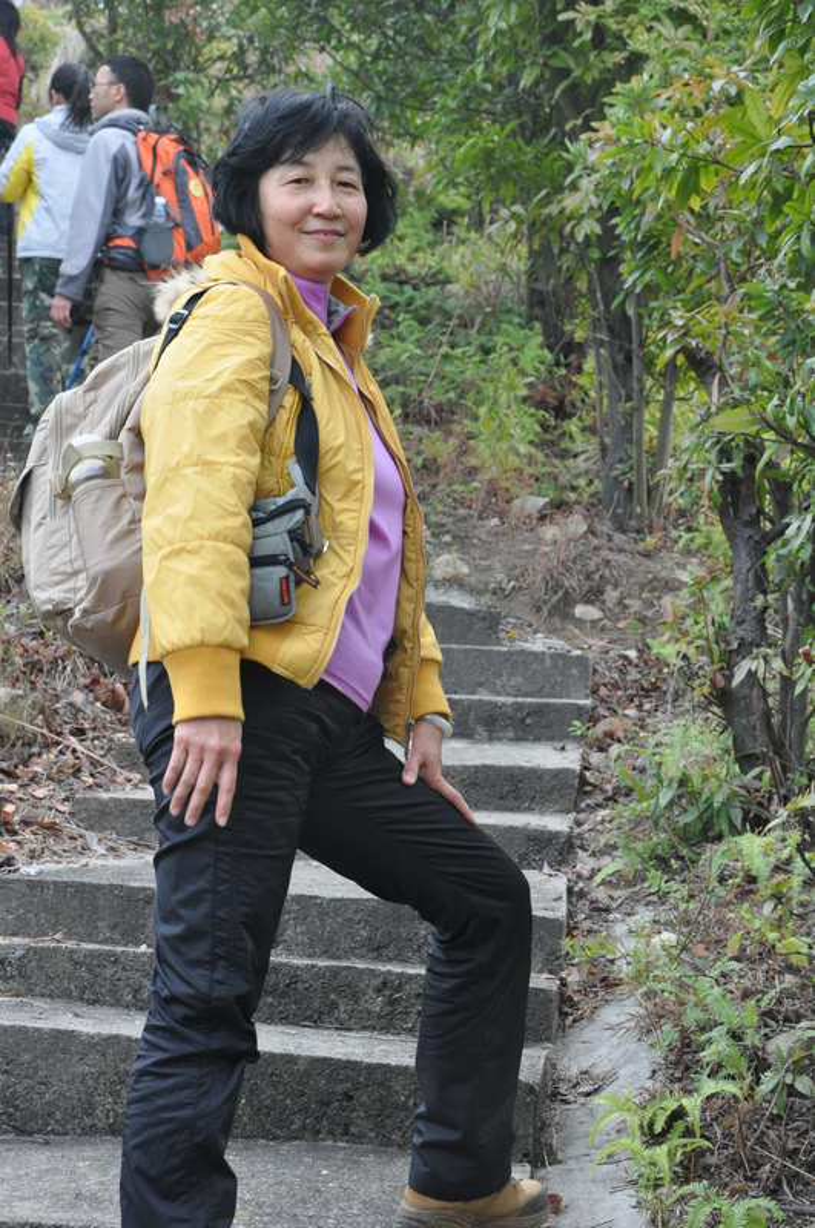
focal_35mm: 87
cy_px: 614
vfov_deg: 23.4
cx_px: 408
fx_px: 2963
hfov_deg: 15.7
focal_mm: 58
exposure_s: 1/200
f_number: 9
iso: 1600
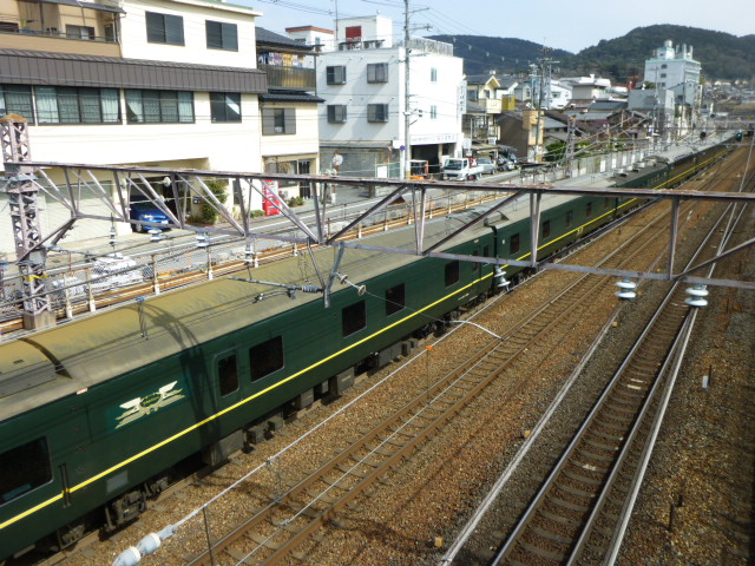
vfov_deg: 48.2
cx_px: 378
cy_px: 283
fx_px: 633
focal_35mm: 29
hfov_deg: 61.7
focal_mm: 5.2
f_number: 3.3
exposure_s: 1/800
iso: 100
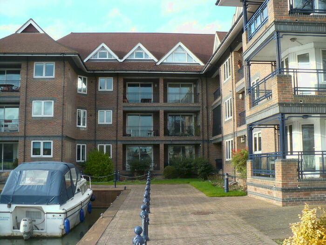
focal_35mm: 37
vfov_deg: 38.7
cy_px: 122
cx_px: 163
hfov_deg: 50.1
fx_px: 348
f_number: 2.8
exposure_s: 1/500
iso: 200
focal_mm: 6.1
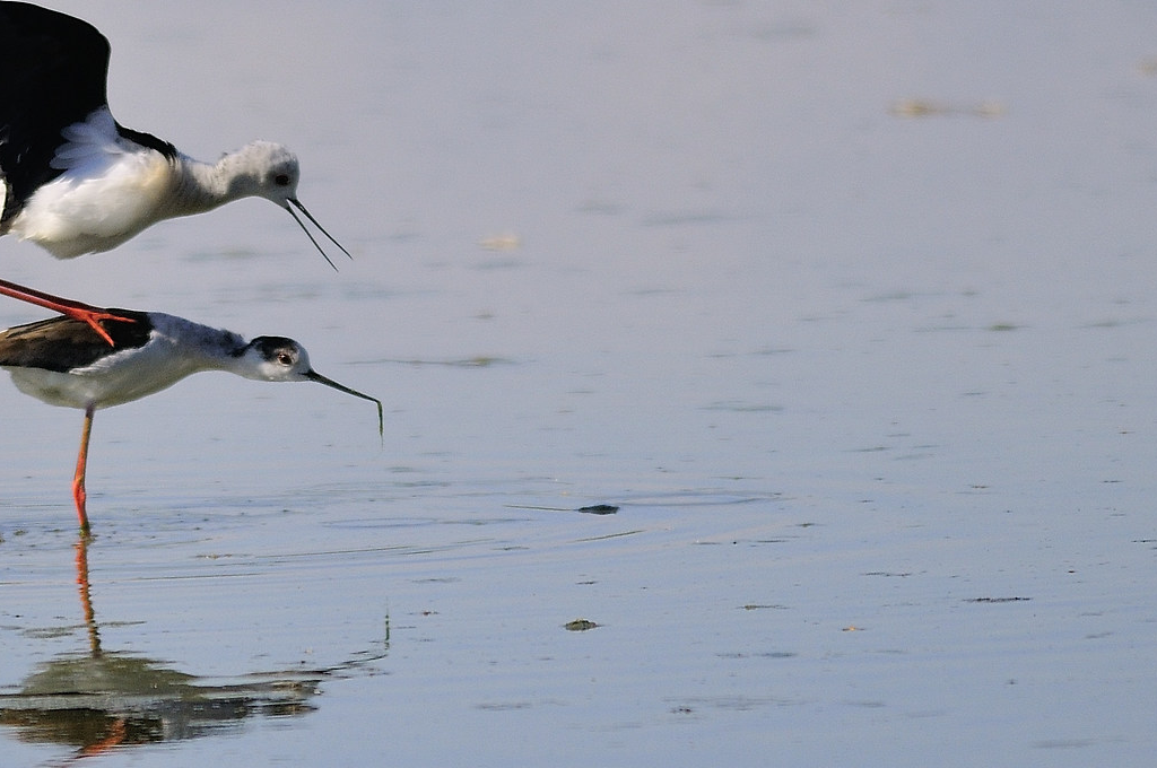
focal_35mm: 1055
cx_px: 205
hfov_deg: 2.0
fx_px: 33863
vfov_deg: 1.3
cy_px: 376
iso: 200
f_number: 4
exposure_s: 1/2500
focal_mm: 300
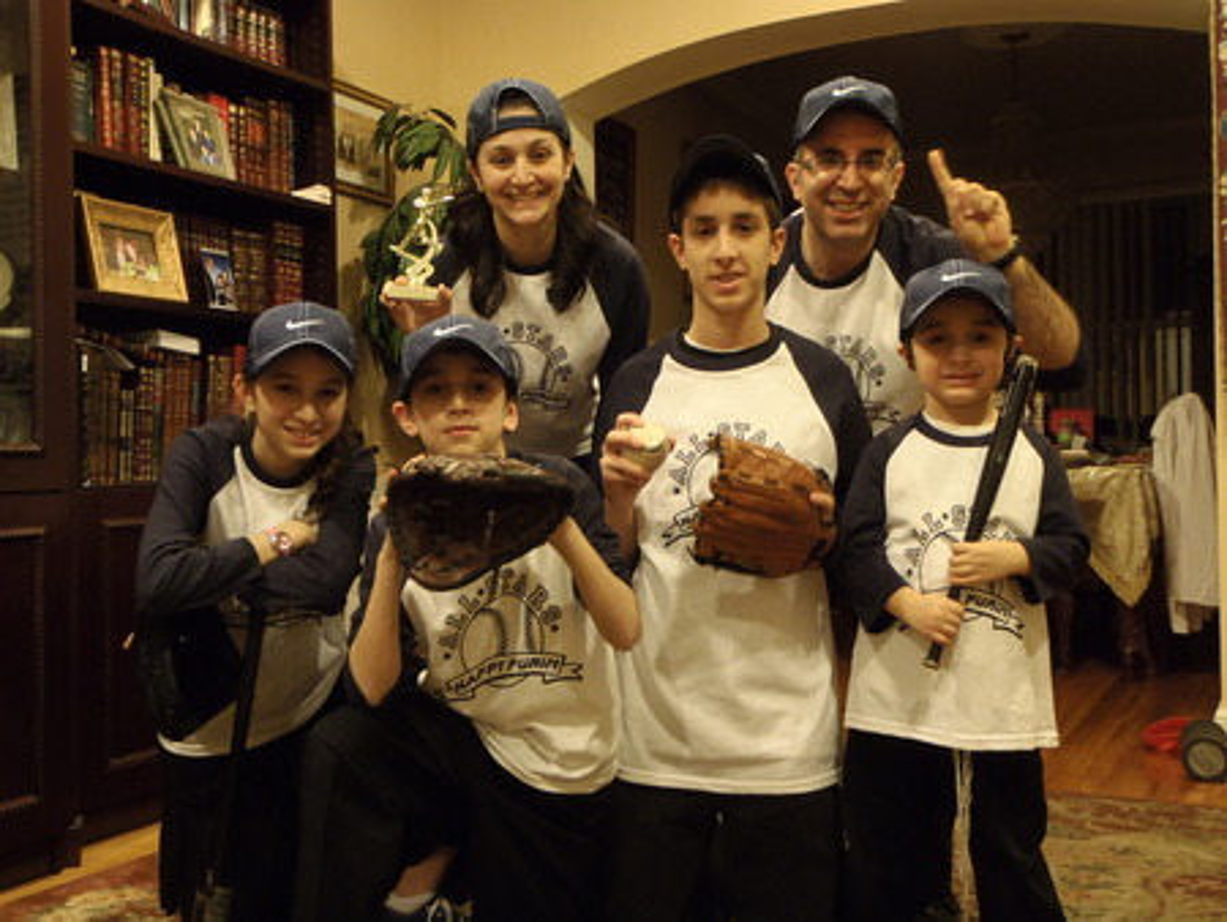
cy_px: 461
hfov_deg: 51.3
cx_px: 614
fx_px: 1277
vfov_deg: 39.7
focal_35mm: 36
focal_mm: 6.53
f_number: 4.1
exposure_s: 1/4
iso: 250
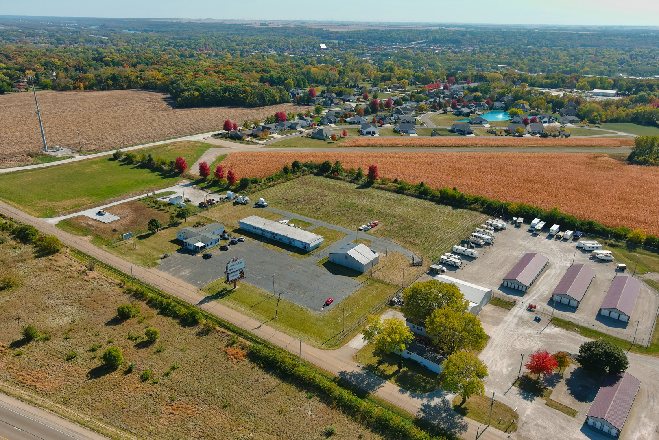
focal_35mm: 29
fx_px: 531
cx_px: 330
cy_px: 220
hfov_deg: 63.7
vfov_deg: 45.0
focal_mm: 10.6
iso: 106
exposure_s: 1/1680
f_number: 2.8
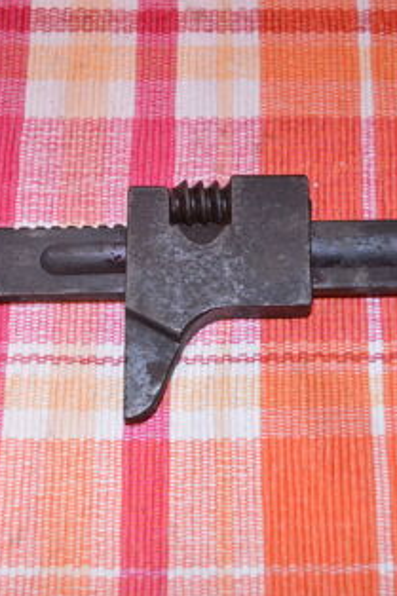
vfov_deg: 36.3
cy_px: 297
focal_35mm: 55
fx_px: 911
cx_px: 217
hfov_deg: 24.6
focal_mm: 24
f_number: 4
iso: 1100
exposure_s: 1/60
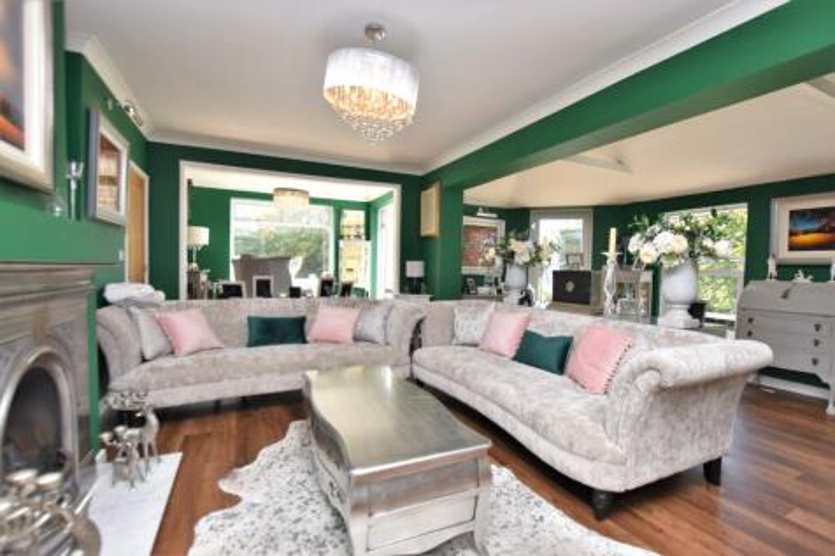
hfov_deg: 100.4
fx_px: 348
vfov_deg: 77.3
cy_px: 278
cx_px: 418
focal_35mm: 15
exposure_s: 1/200
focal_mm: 10
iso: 360
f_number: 5
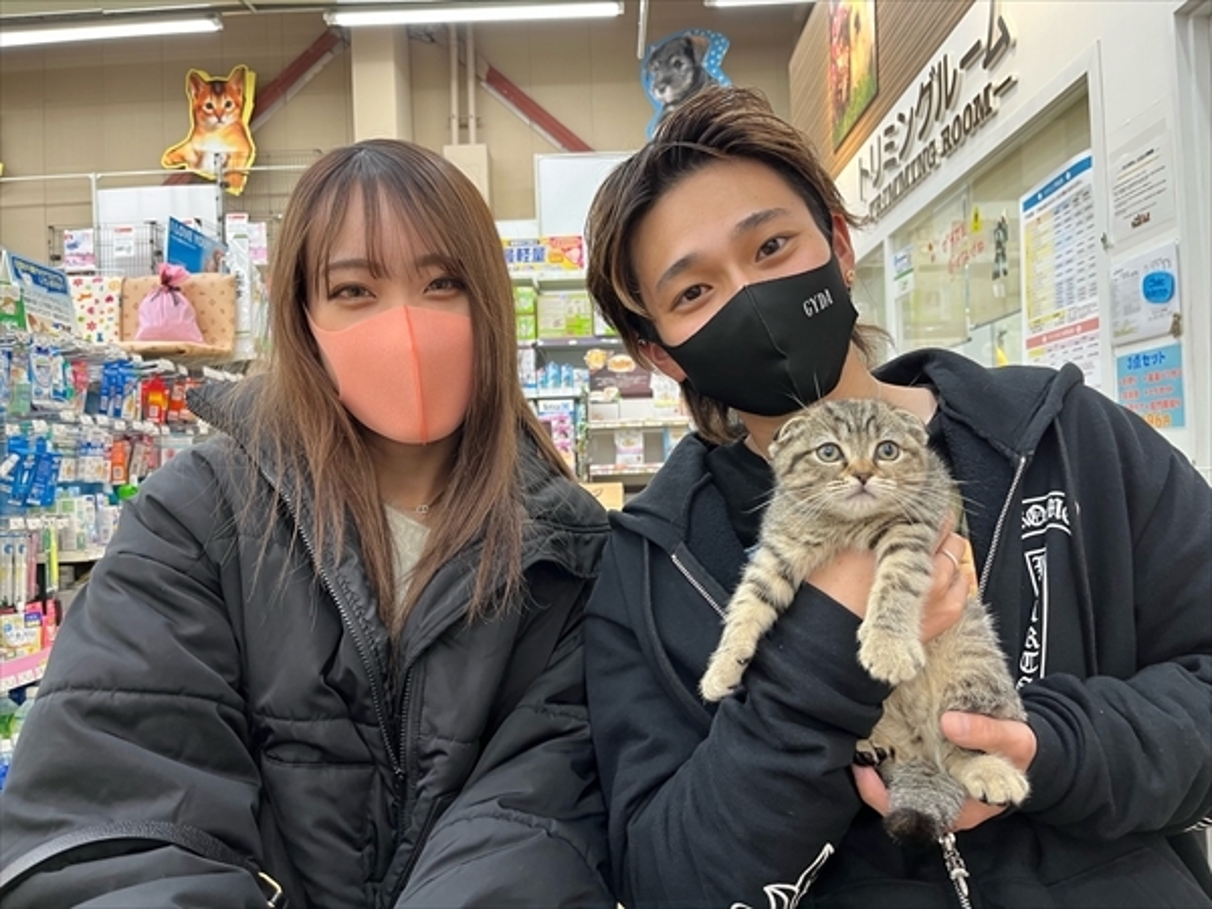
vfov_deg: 53.1
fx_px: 910
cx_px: 606
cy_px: 454
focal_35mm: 26
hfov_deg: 67.3
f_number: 1.6
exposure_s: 1/50
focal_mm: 5.1
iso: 100
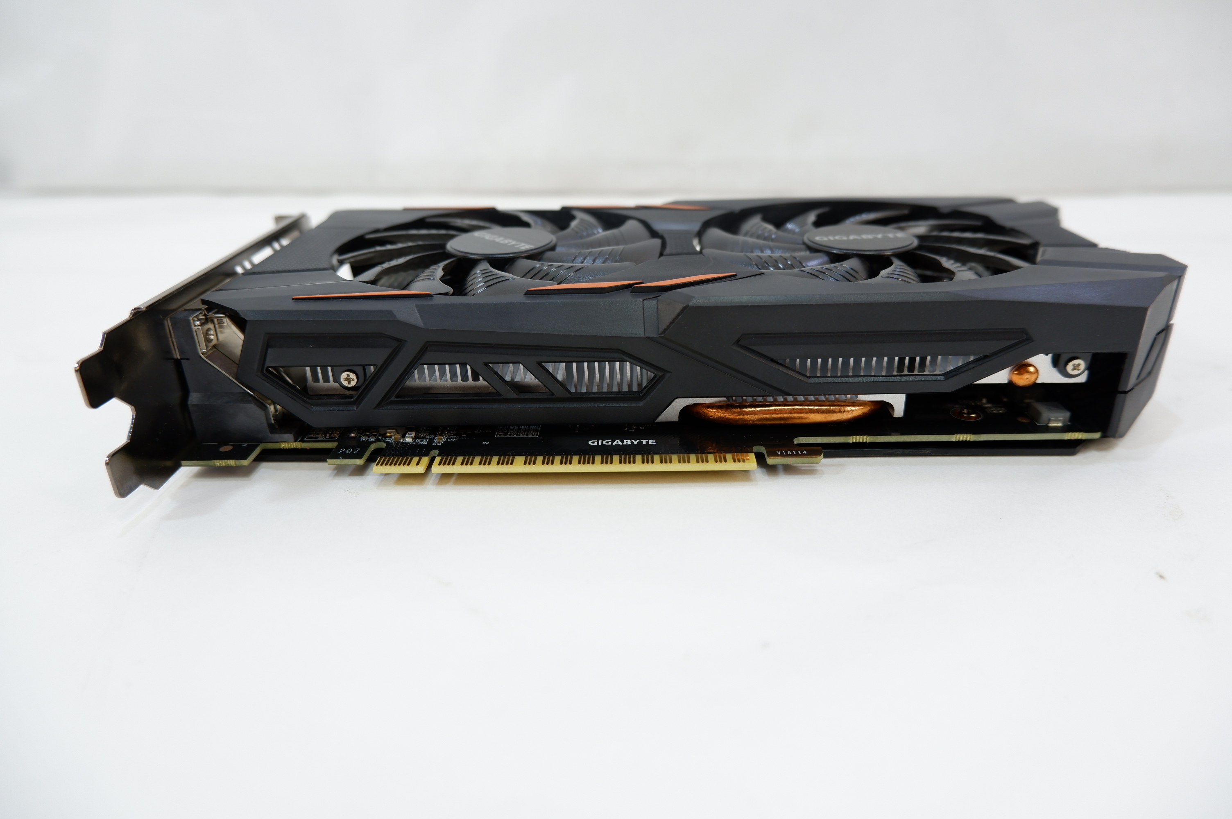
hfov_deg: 76.1
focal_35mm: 23
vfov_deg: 55.0
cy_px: 410
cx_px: 616
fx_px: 786
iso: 200
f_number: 3.5
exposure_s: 1/90
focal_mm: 15
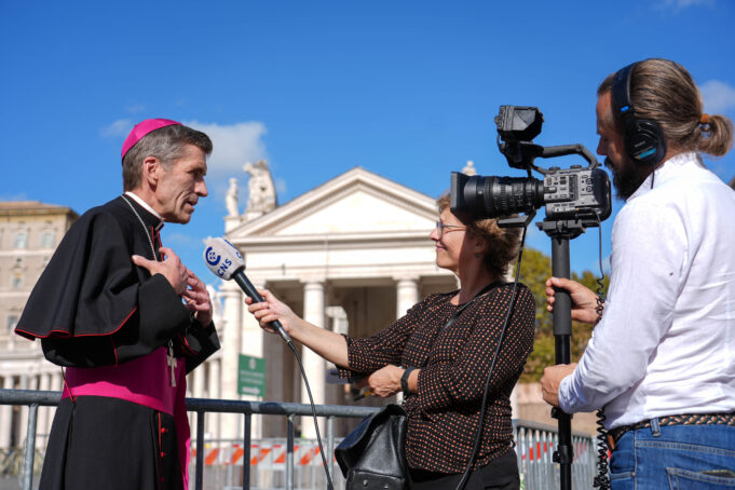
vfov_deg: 31.9
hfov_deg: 46.4
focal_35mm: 42
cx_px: 368
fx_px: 857
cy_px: 245
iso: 125
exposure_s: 1/1600
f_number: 4
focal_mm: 42
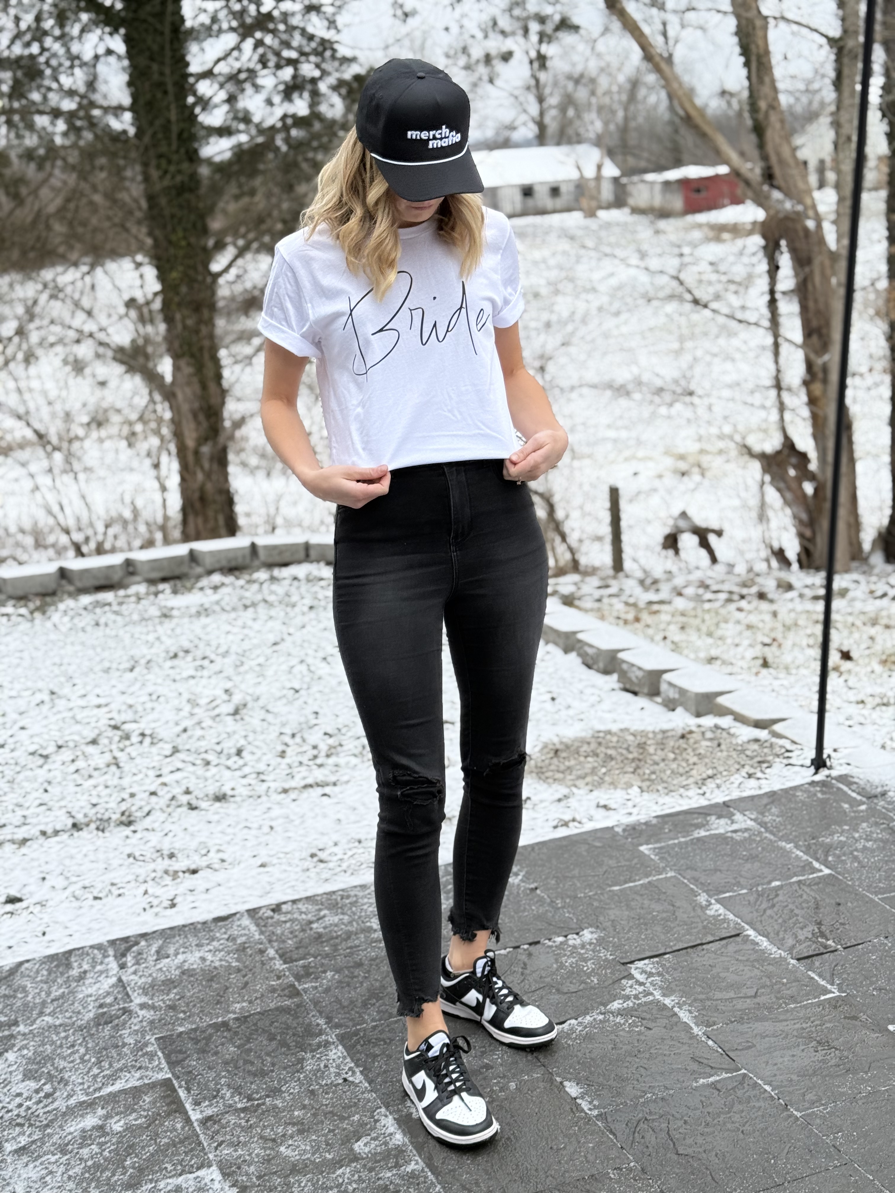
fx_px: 1655
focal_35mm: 48
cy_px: 596
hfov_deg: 30.3
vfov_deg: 39.7
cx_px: 448
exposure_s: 1/2865
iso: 64
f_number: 1.78
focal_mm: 6.76
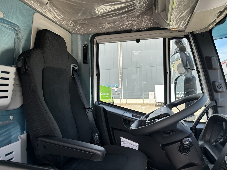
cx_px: 114
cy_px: 85
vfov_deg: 56.8
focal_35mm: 24
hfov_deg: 71.6
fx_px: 157
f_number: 1.78
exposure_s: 1/1227
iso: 80
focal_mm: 6.86
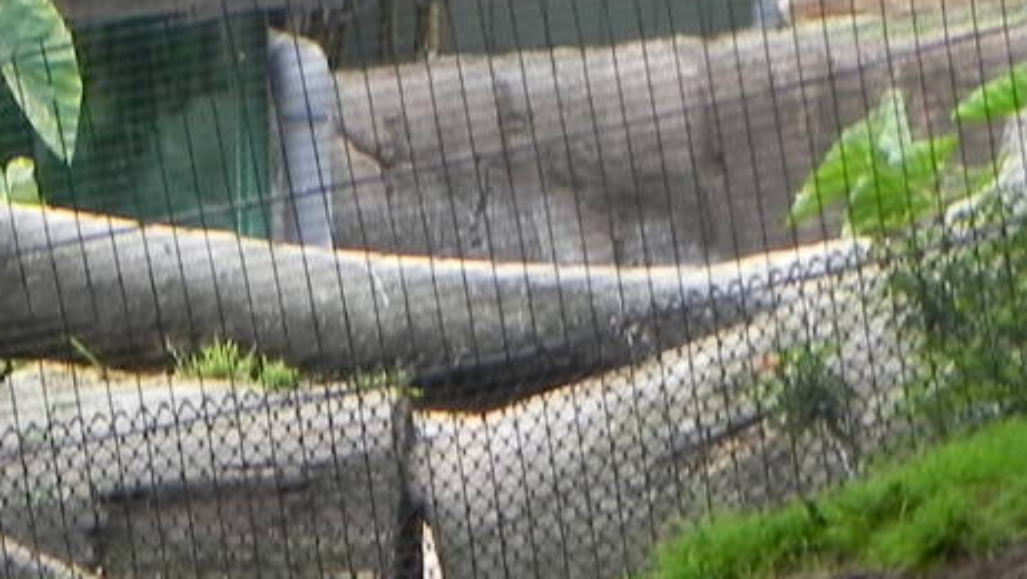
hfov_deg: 4.8
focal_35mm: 442
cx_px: -746
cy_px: 722
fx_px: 12044
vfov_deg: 2.8
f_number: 4
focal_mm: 20.8
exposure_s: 1/78.5
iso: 160
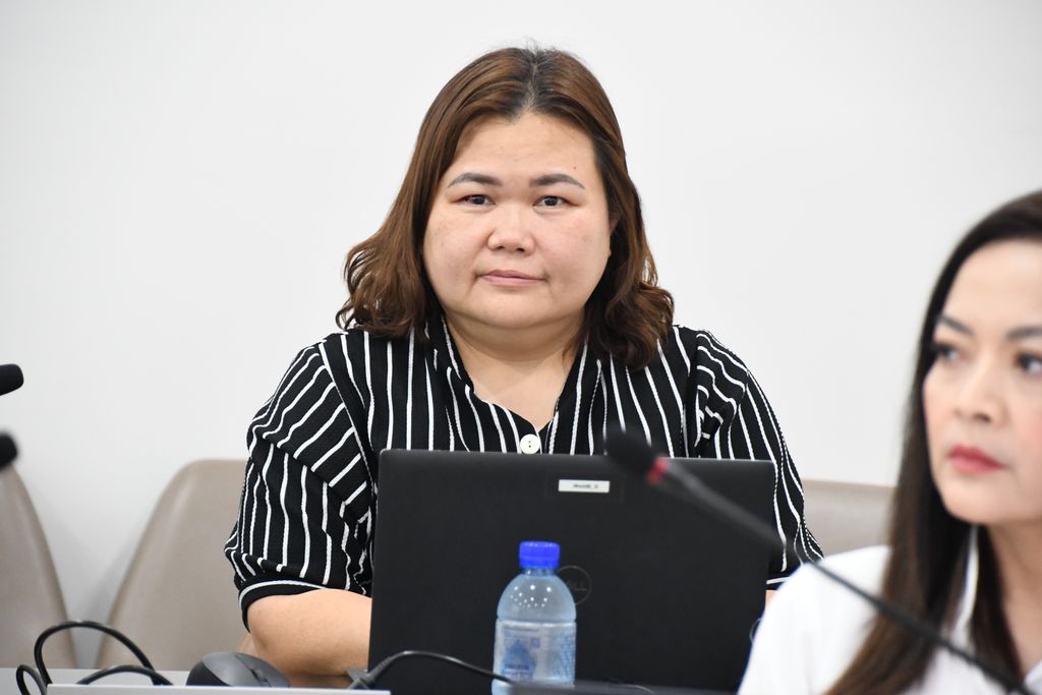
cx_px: 521
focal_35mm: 232
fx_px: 6716
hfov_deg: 8.9
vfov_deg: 5.9
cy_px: 348
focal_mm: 155
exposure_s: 1/50
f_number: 6
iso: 3600
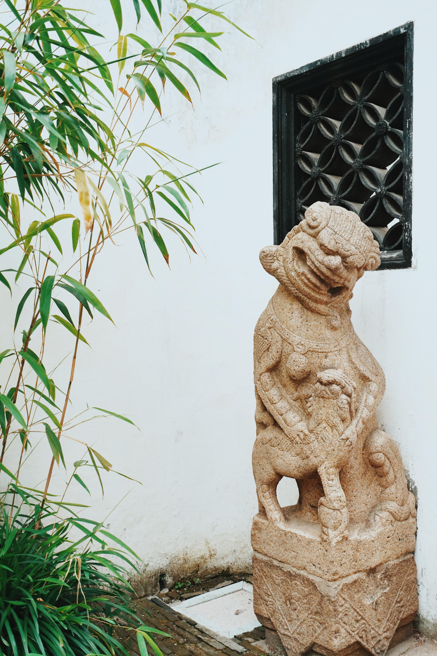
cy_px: 328
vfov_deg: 54.4
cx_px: 218
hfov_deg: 37.9
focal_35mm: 35
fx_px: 637
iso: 640
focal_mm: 35
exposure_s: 1/833
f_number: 5.6
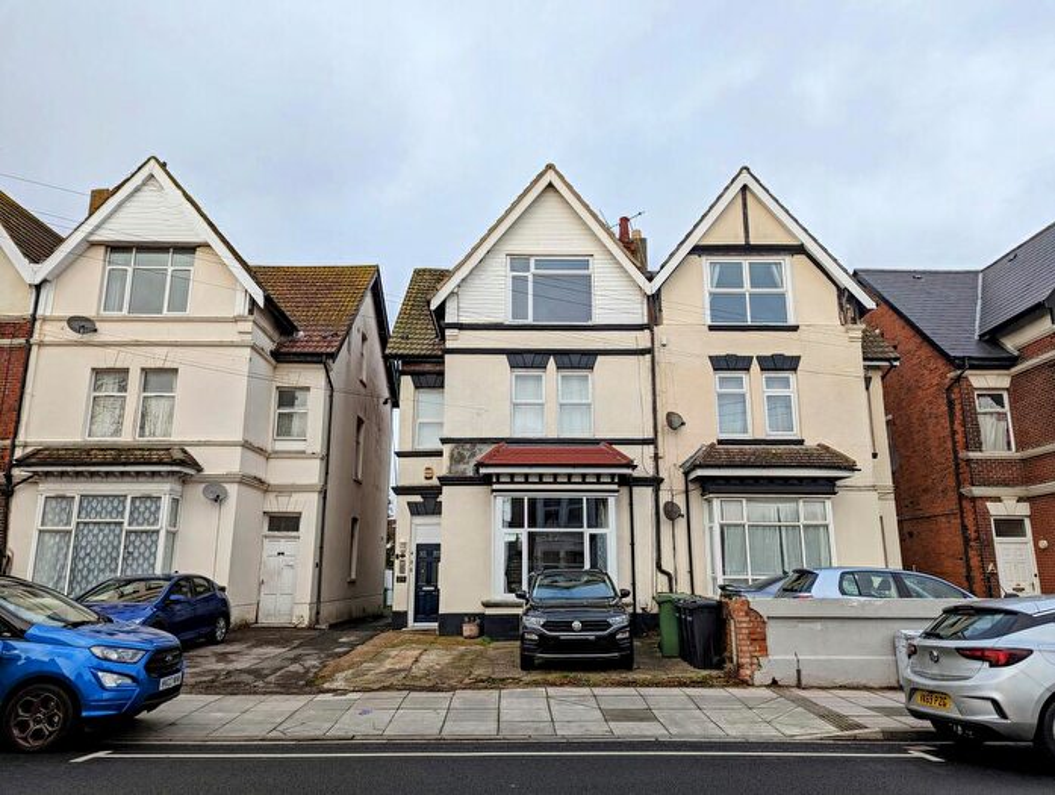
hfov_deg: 71.5
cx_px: 528
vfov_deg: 56.9
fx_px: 733
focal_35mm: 24
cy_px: 398
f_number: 1.85
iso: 47
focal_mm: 6.81
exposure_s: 1/462
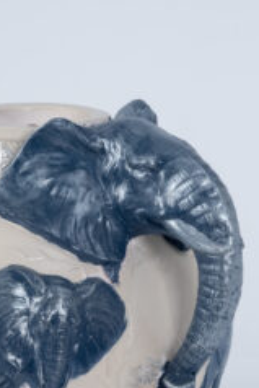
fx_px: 2629
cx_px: 33
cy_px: 262
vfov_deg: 8.4
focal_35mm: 244
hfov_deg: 5.6
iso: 80
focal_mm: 60
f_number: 11
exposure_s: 1/125
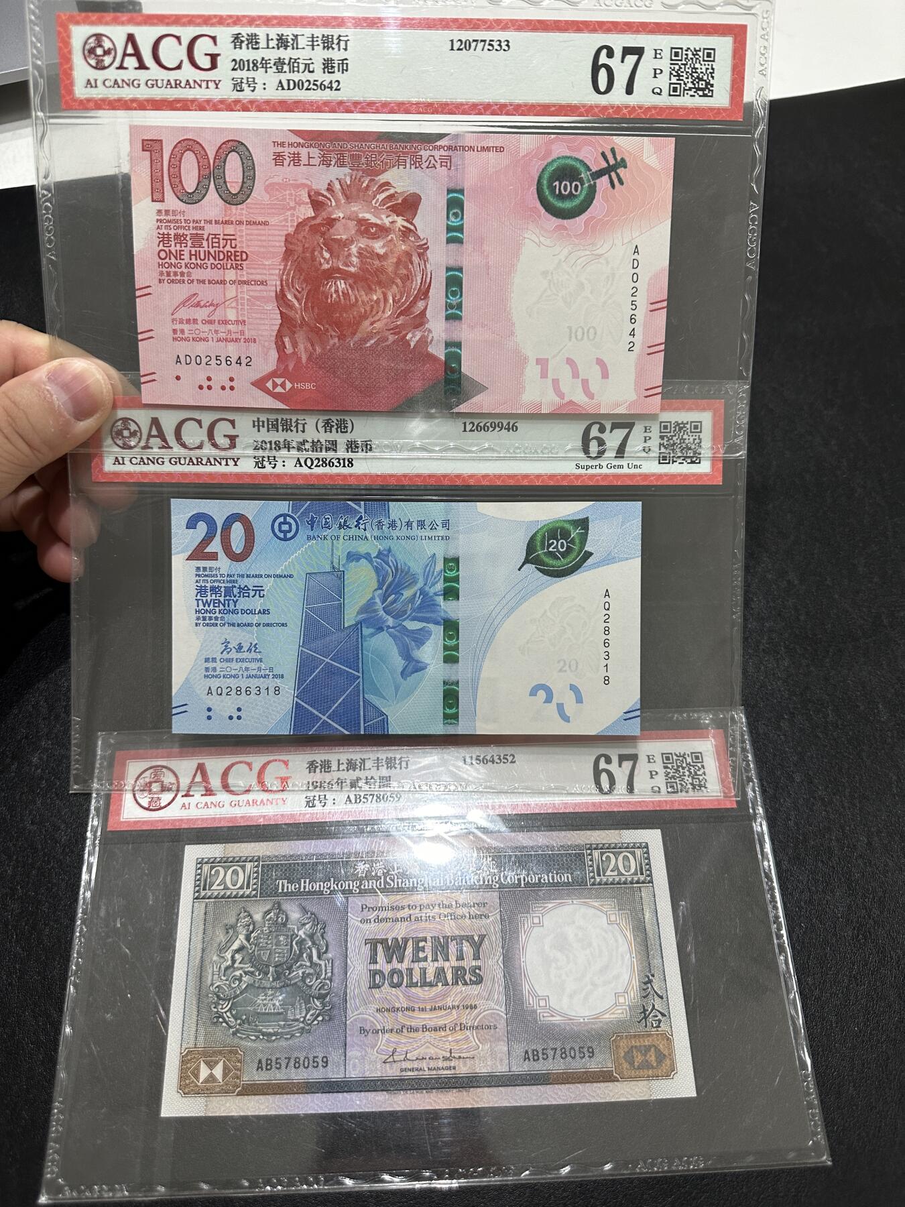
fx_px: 837
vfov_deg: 71.6
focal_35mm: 24
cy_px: 604
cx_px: 452
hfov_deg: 56.8
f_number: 1.78
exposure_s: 1/100
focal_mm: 6.86
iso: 200
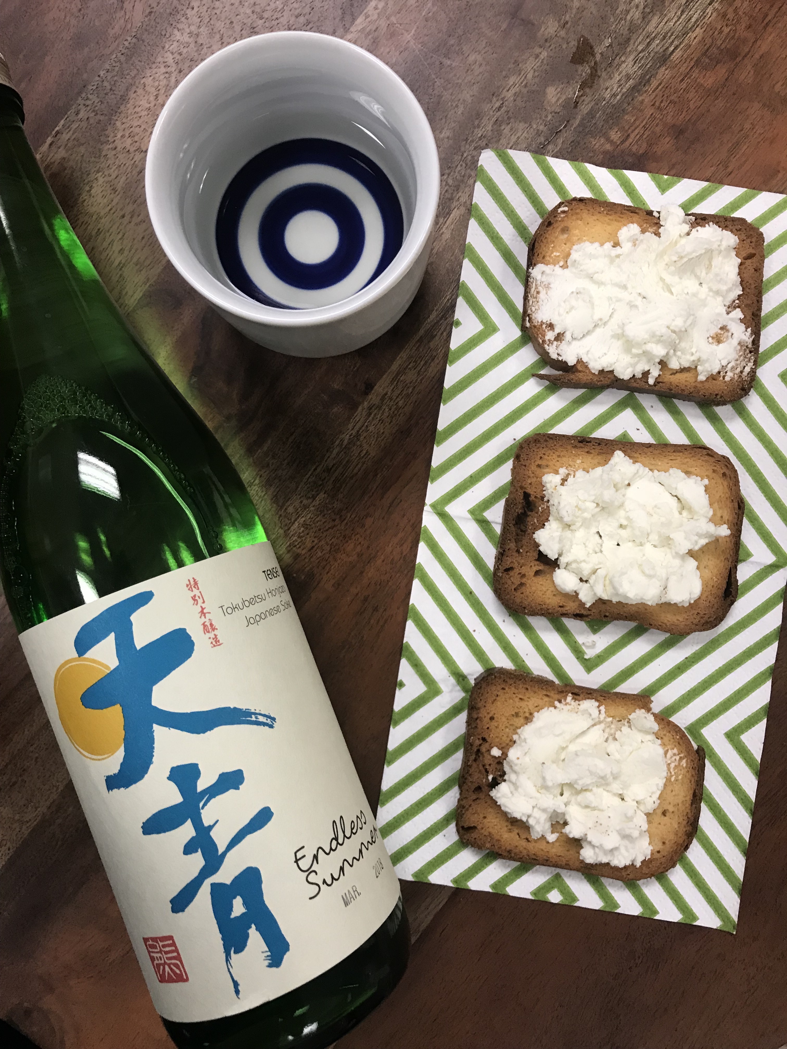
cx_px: 394
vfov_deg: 63.4
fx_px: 849
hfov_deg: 49.7
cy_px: 524
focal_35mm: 28
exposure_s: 1/17
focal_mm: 3.99
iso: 40
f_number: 1.8
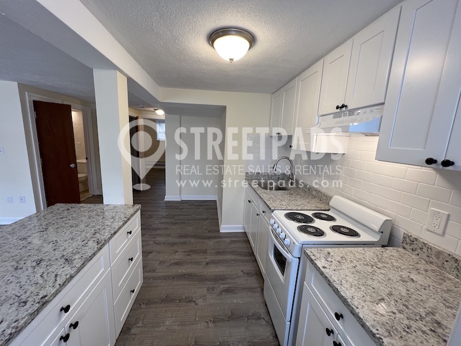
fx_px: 173
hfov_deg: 106.2
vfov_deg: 89.9
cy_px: 173
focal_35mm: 13
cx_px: 230
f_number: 1.8
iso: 100
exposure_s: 1/120
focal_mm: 1.57
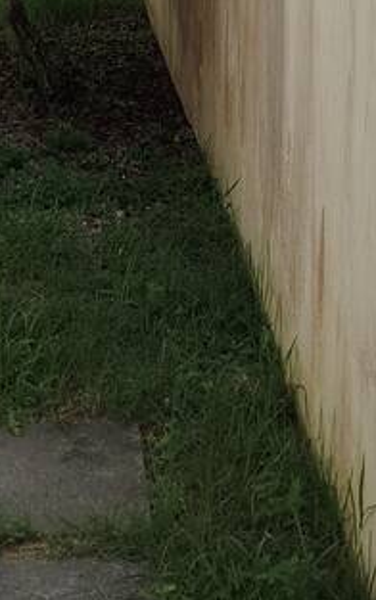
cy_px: -259
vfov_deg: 19.5
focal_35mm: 95
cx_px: 117
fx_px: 1555
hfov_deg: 13.8
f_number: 1.5
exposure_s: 1/4477
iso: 80
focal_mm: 4.94
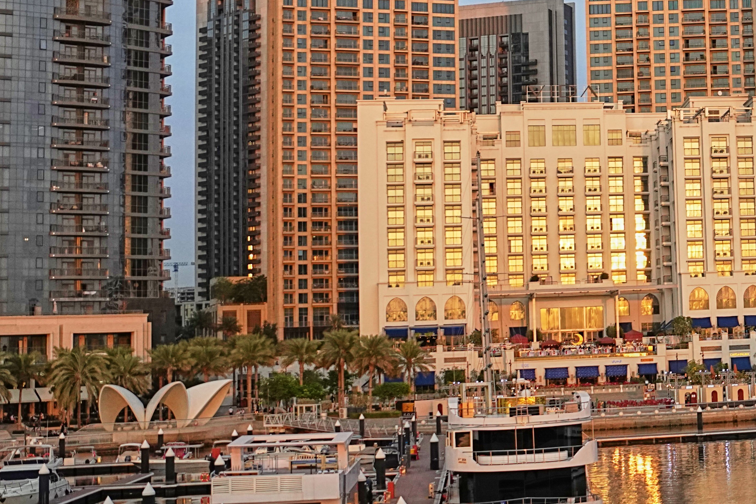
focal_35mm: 74
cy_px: 128
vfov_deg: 18.3
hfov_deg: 24.8
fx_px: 1554
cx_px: 897
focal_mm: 24
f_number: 2.8
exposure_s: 1/2000
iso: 640
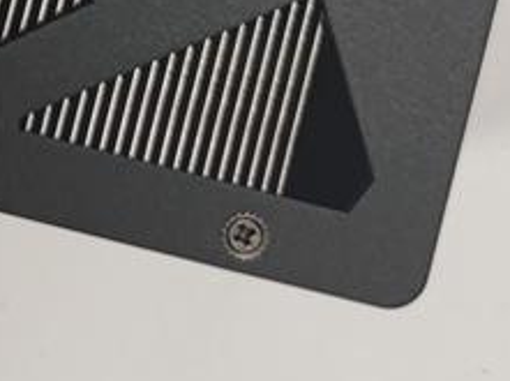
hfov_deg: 10.5
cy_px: -597
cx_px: -575
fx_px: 2501
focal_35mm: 170
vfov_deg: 7.9
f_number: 1.85
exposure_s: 1/100
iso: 65
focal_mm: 6.78
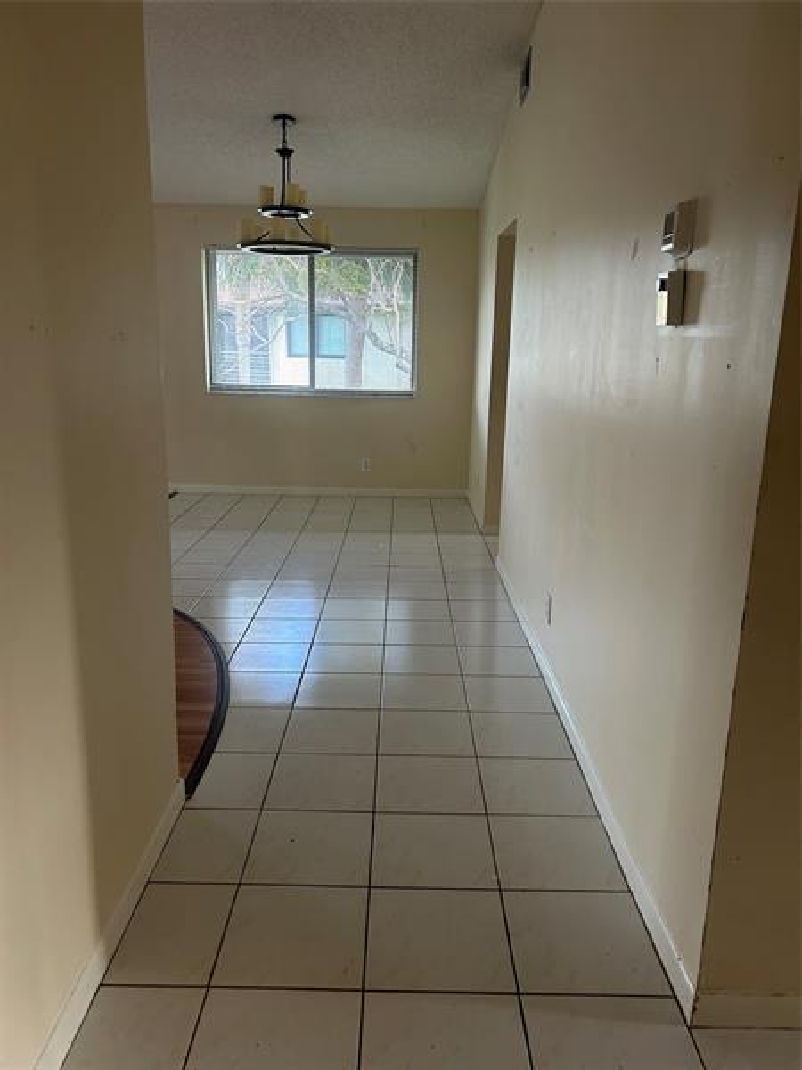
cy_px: 535
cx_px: 401
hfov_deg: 53.1
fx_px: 803
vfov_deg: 67.3
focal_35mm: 26
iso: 160
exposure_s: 1/60
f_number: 1.5
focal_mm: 5.7
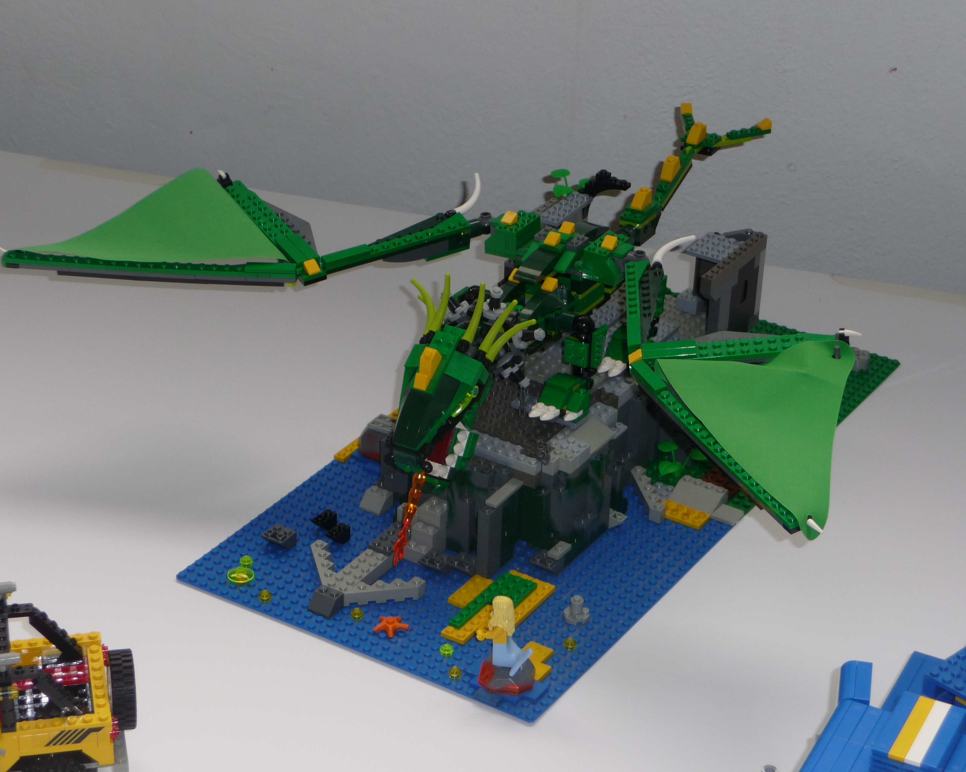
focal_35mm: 88
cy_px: 387
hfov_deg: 21.7
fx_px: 2516
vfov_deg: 17.5
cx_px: 510
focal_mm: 14.2
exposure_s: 1/40
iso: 100
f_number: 4.7
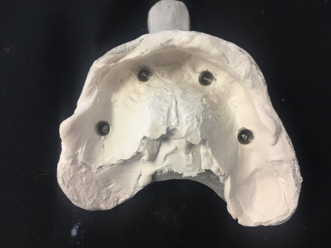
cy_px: 124
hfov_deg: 61.7
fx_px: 277
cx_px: 166
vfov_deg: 48.2
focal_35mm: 29
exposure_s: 1/33
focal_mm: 4.15
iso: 80
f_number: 2.2
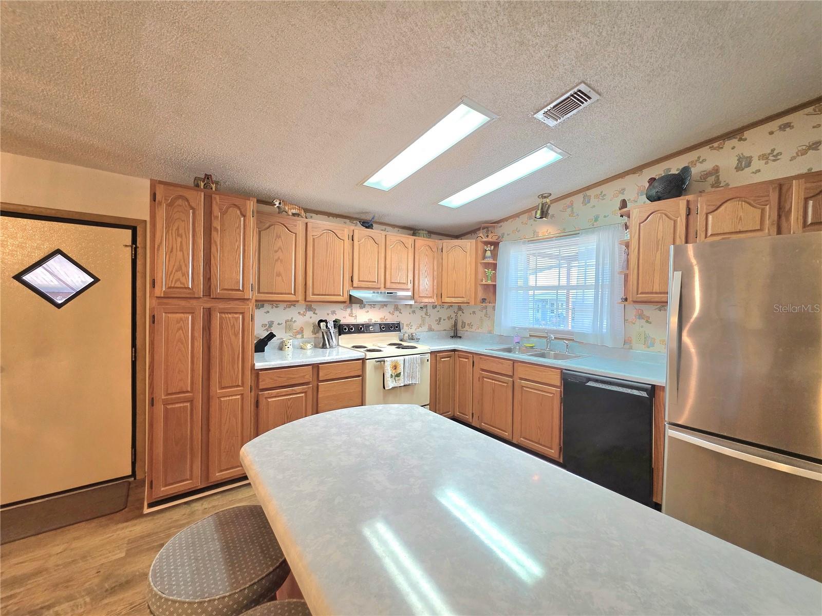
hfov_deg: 106.2
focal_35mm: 13
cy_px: 308
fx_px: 309
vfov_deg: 89.9
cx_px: 411
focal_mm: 2.2
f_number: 1.9
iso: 200
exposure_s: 1/120
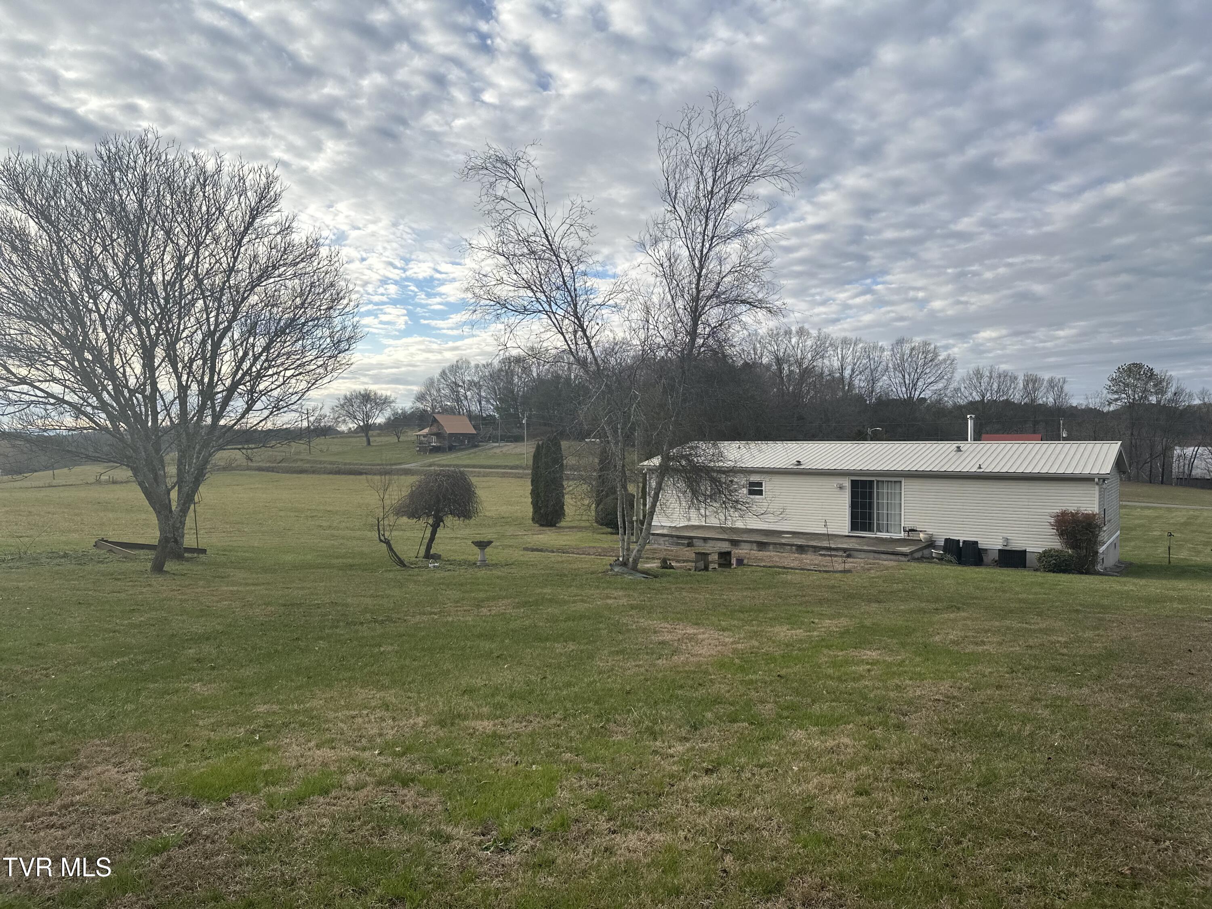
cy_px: 454
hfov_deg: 71.6
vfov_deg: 56.8
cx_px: 606
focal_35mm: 24
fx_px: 840
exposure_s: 1/3155
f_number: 1.78
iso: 80
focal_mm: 6.86
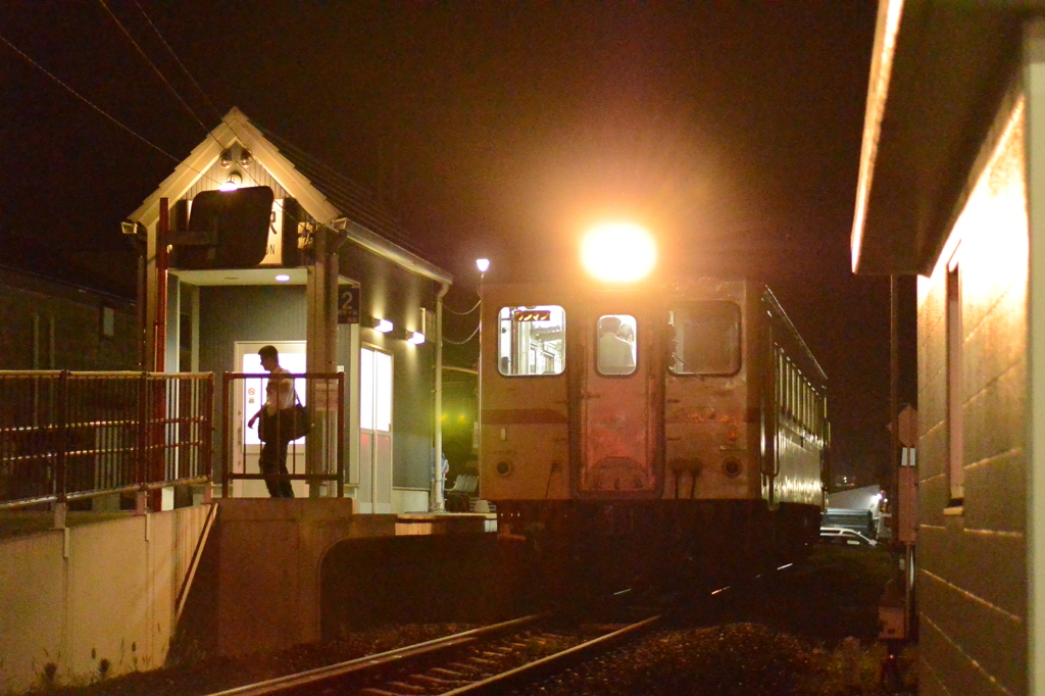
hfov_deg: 23.7
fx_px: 2495
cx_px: 522
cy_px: 348
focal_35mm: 86
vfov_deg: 15.9
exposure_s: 1/160
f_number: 1.2
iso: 3200
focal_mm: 32
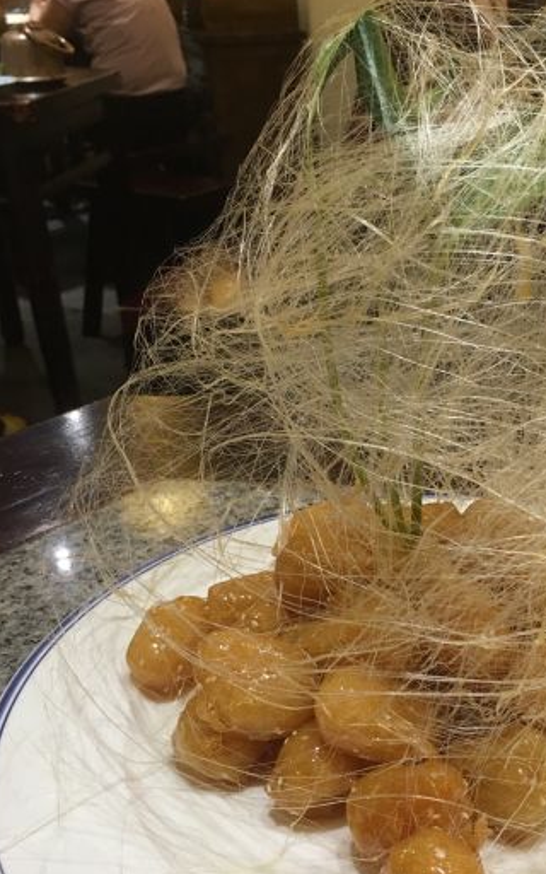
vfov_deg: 46.9
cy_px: 522
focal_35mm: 42
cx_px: 433
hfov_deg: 29.9
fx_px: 1000
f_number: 2.2
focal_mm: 4.15
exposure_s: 1/33
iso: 125
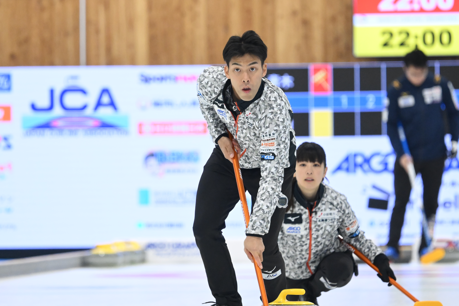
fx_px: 5737
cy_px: 153
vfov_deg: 3.1
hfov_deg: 4.6
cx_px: 230
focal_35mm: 450
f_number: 4.5
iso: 5000
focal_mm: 300
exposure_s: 1/1000
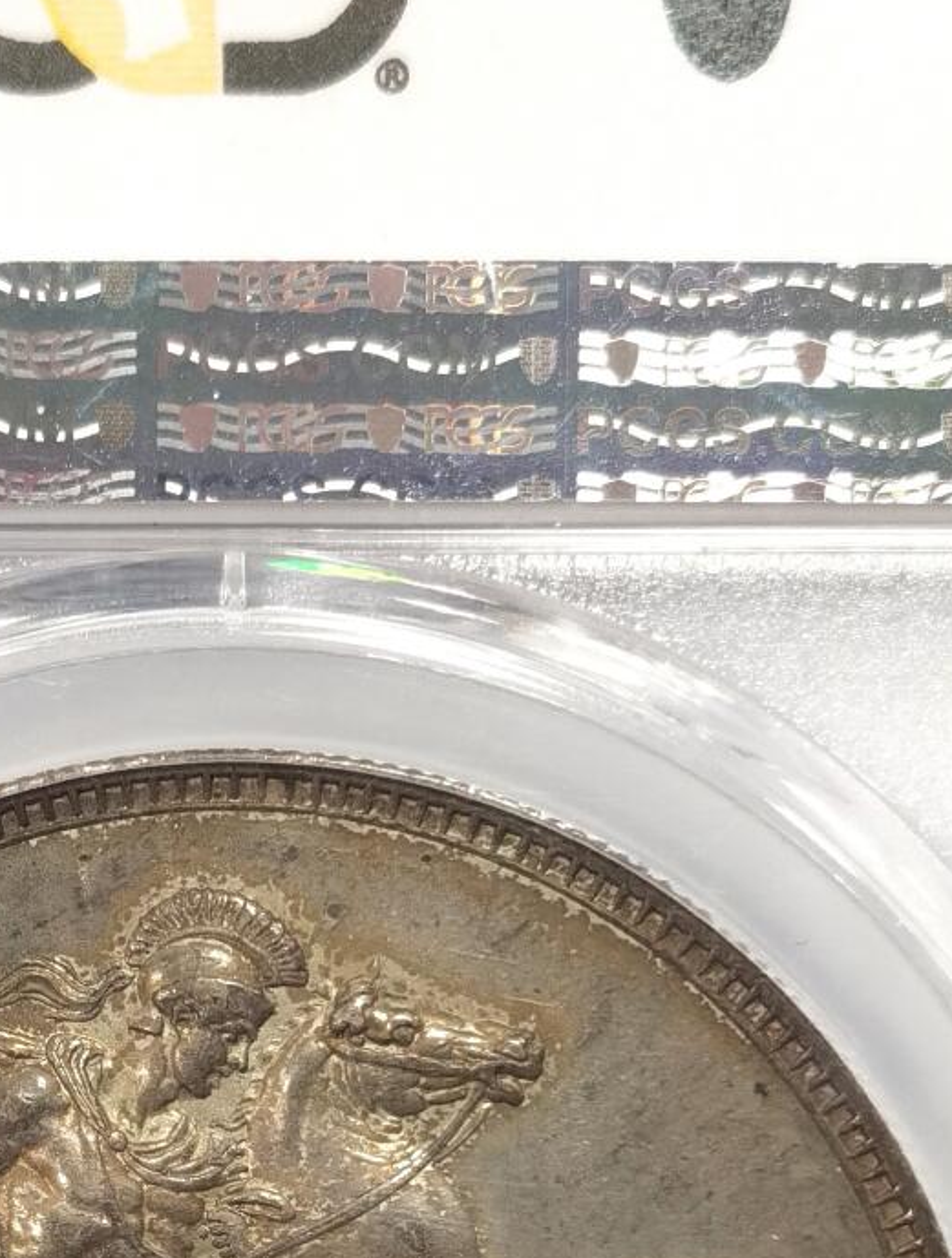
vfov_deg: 13.9
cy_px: 1044
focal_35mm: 141
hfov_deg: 10.6
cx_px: 227
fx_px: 5143
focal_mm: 5.56
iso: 160
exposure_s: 1/100
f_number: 16
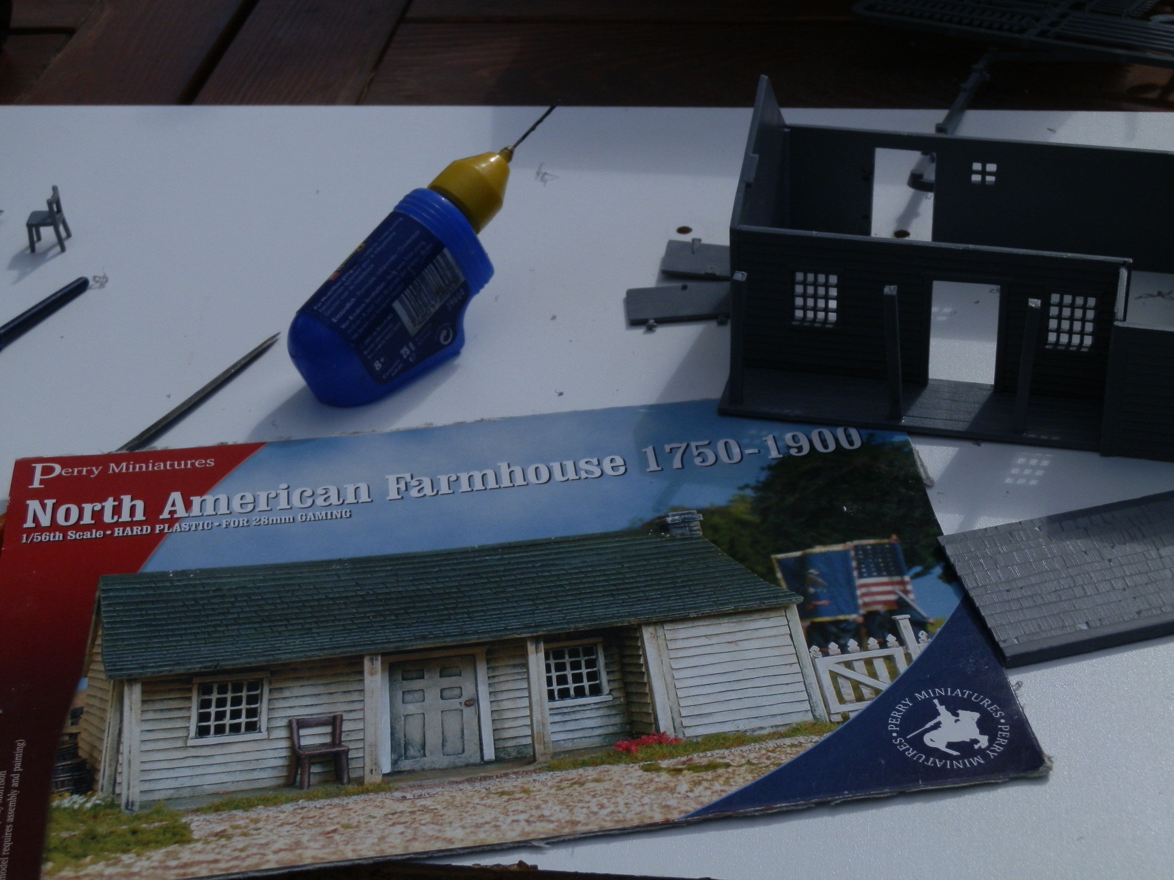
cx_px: 587
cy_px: 440
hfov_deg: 31.7
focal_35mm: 61
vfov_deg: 24.0
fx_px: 2069
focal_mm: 10.99
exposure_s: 1/250
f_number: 11.2
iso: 100
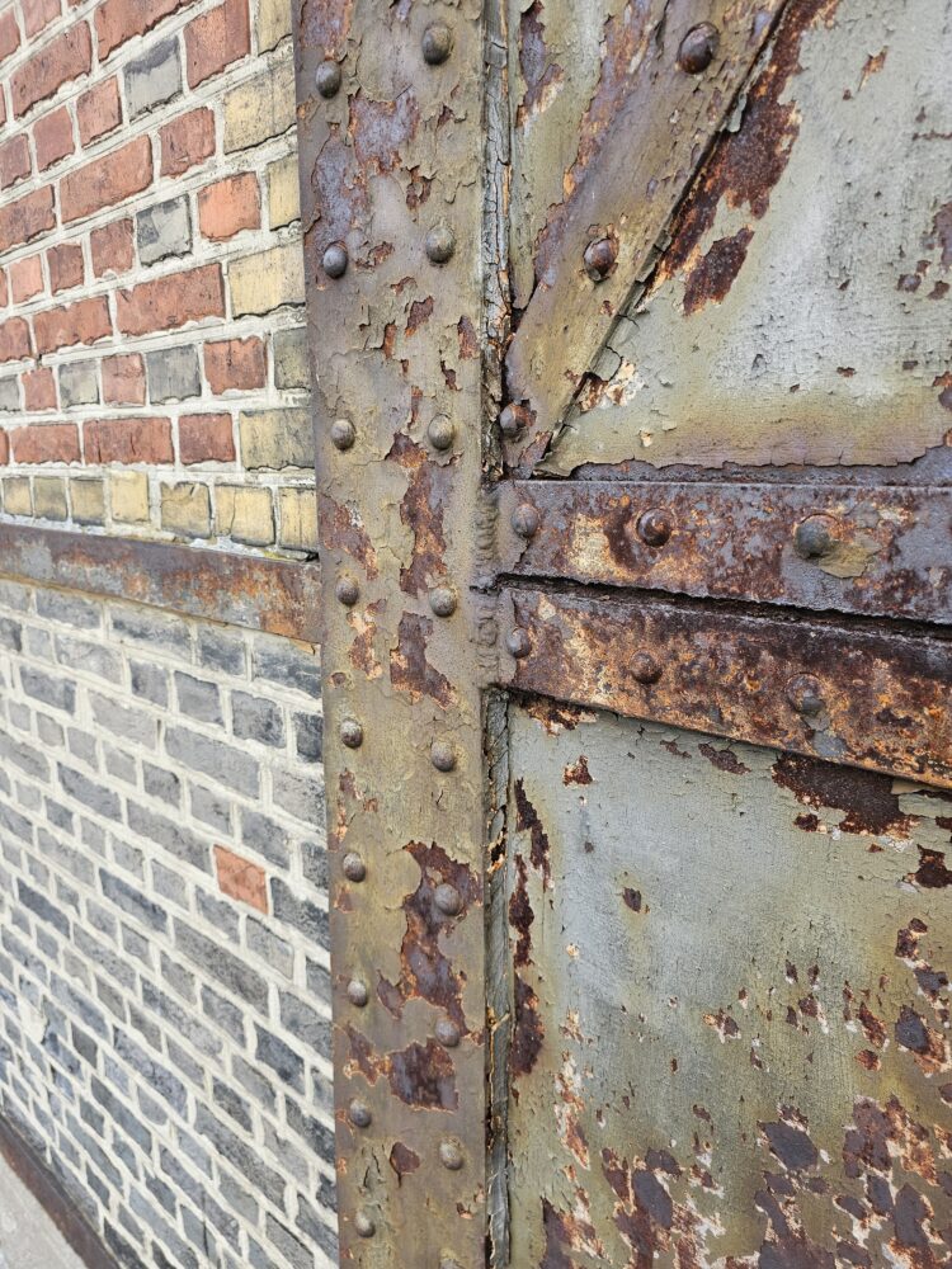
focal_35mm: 23
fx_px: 843
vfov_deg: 73.9
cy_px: 634
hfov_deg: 58.9
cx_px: 476
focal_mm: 6.3
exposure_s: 1/180
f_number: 1.7
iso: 50
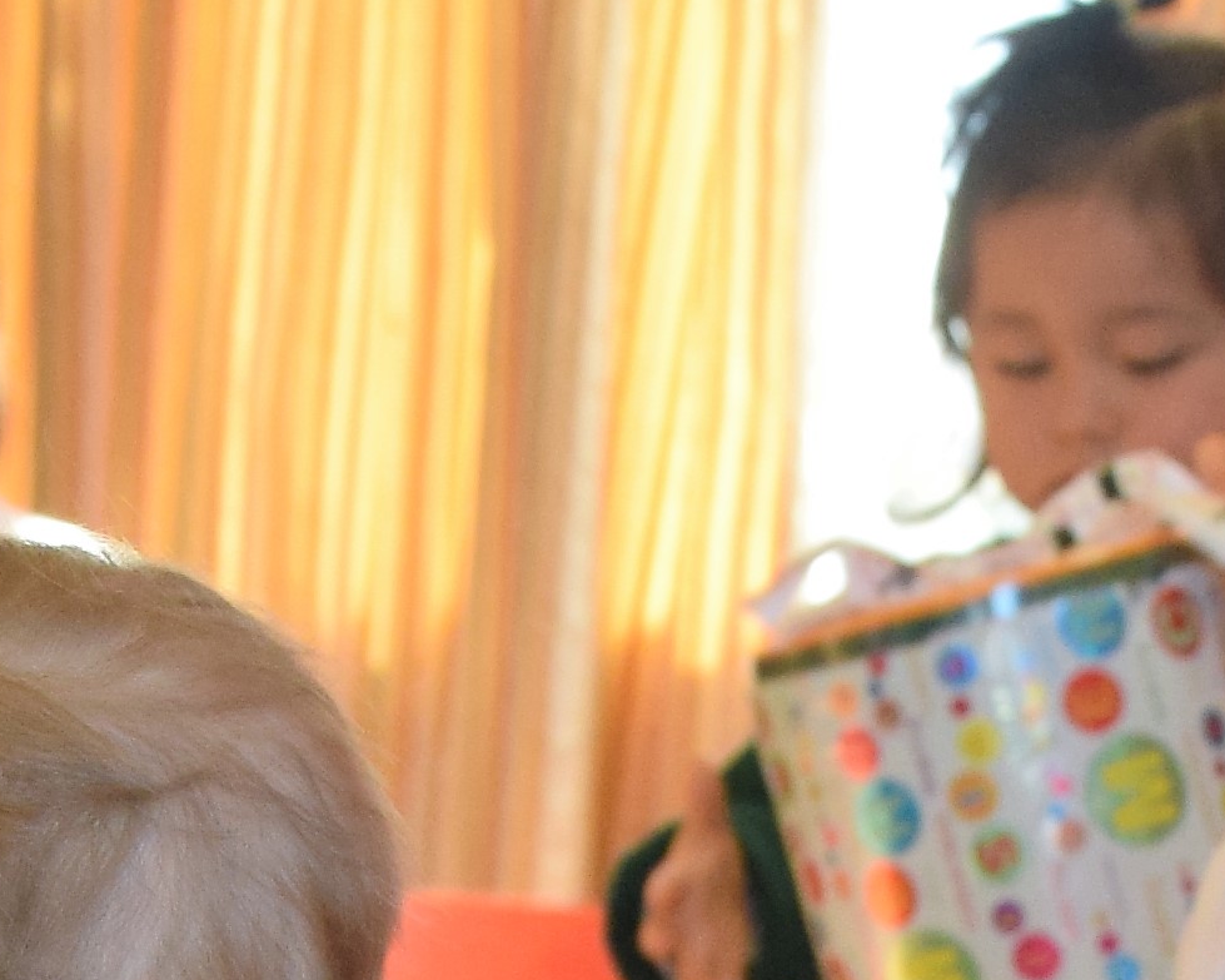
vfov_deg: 7.2
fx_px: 7504
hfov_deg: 9.3
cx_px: 912
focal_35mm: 207
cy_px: 1812
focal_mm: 24
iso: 720
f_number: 5.6
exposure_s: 1/125
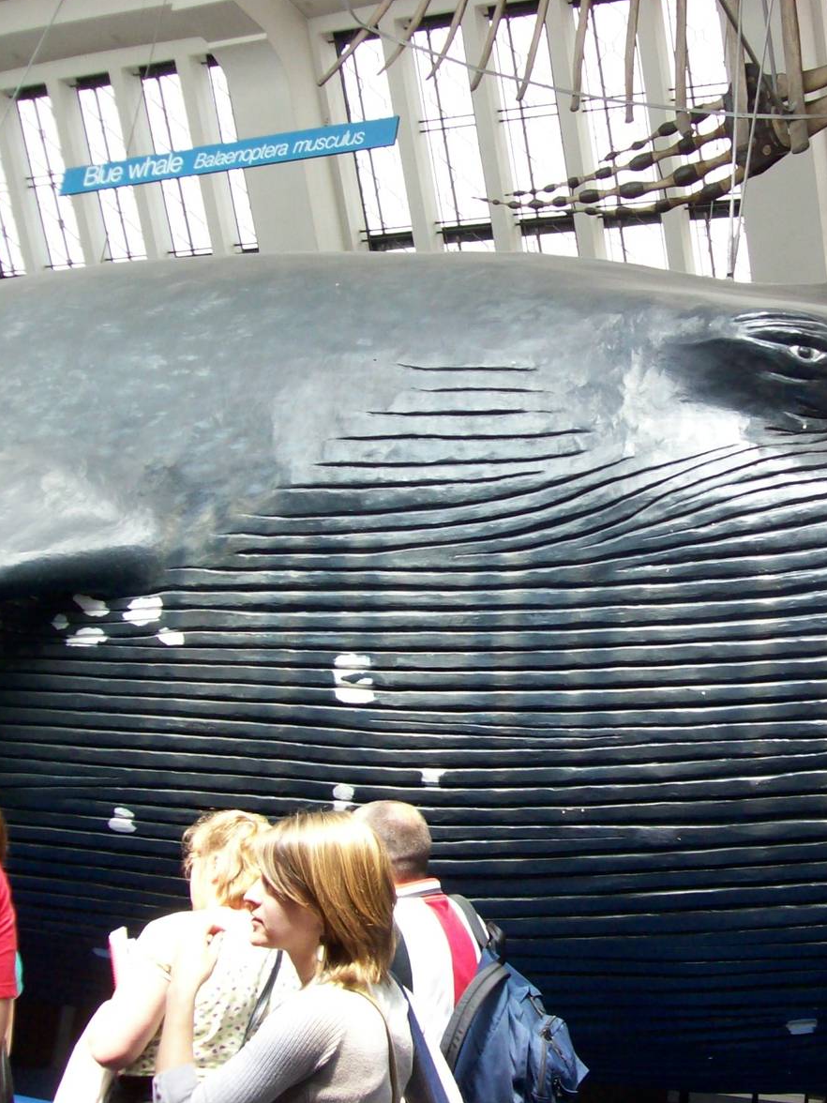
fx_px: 1561
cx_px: 681
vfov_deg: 38.9
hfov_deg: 28.9
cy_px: 541
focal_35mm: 49
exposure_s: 1/128
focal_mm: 6
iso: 131
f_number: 2.7
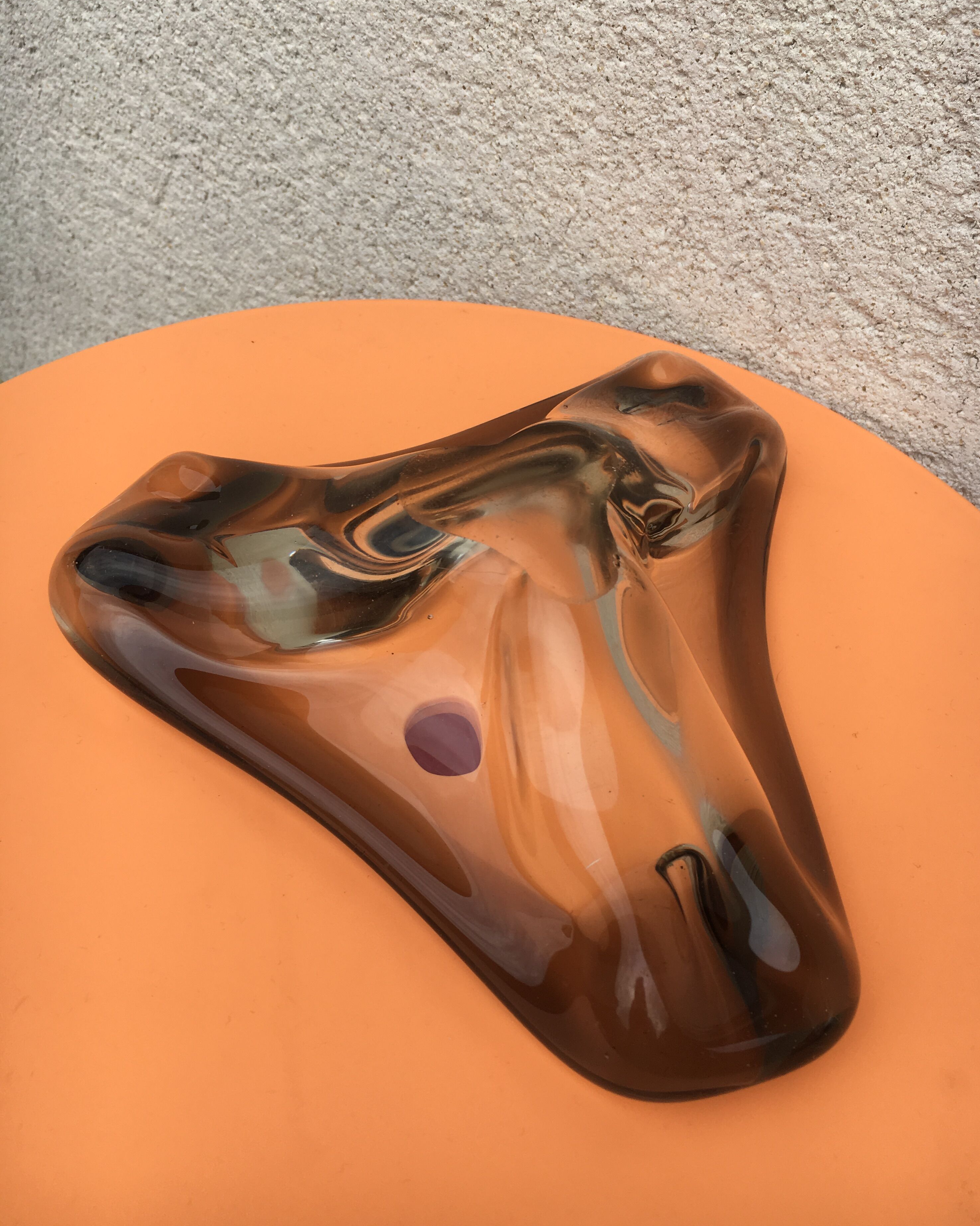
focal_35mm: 31
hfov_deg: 47.1
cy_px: 571
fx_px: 1124
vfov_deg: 57.1
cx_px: 503
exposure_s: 1/466
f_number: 2.2
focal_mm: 4.15
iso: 25
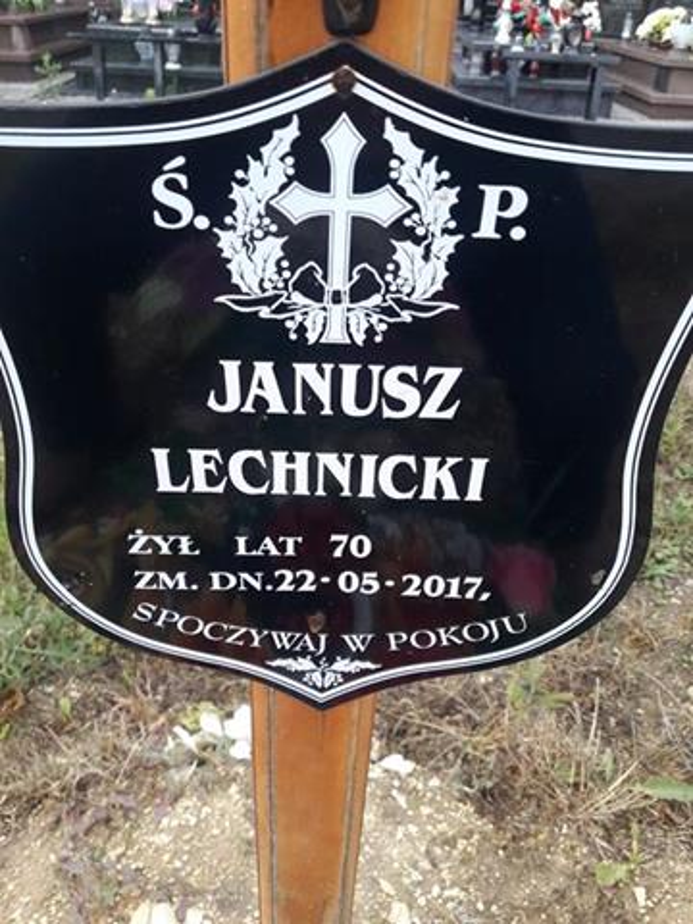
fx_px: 747
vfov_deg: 63.4
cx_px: 346
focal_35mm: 28
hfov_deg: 49.7
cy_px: 462
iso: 40
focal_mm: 3.7
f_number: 1.9
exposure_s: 1/148
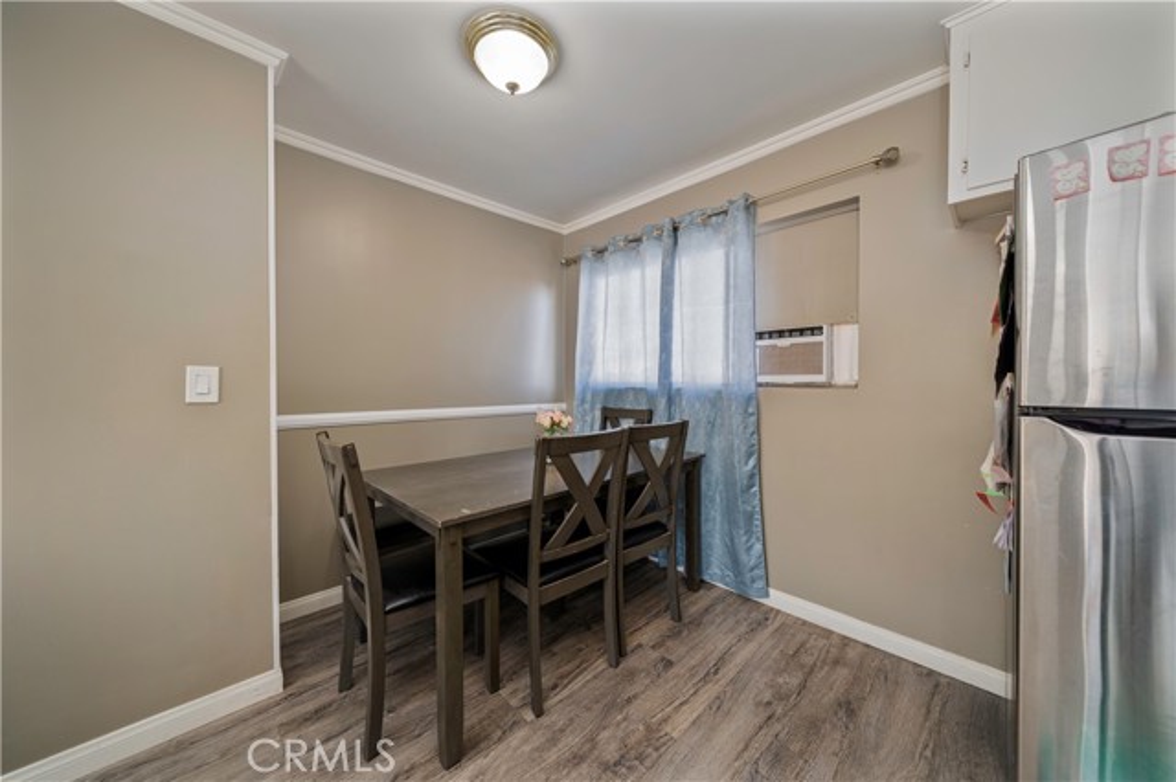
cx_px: 588
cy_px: 391
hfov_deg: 112.6
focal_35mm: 12
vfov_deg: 89.9
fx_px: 392
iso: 400
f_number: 4
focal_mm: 12
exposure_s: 1/100
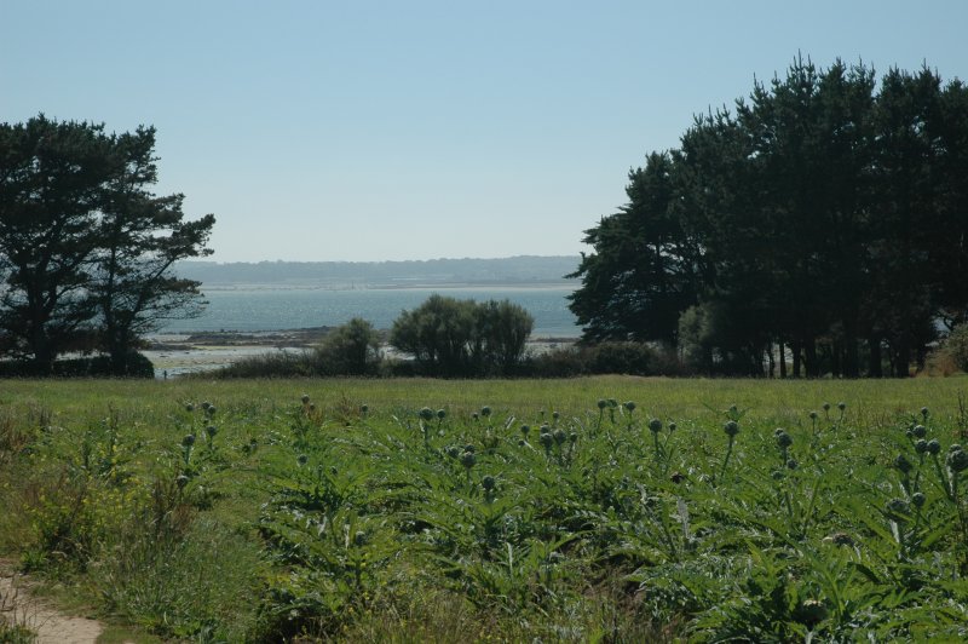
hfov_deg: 26.0
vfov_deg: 17.5
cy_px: 322
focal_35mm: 78
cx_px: 484
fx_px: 2096
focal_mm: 52
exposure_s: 1/125
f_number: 10
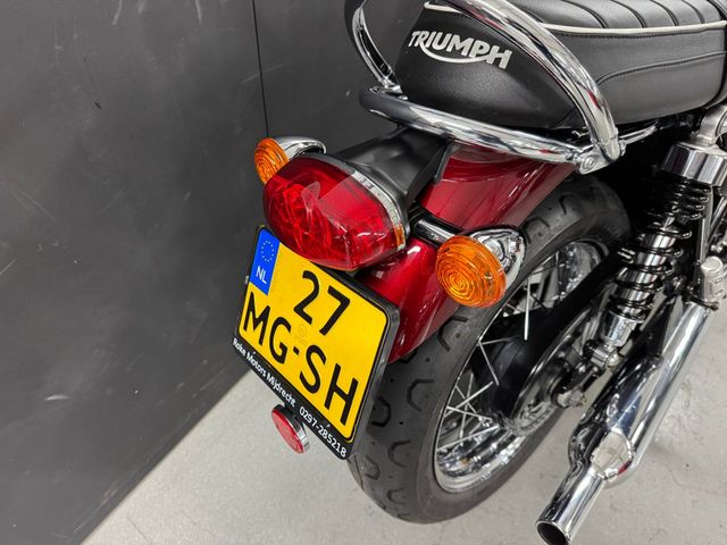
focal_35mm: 24
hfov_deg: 71.6
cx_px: 364
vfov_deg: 56.8
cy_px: 272
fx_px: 504
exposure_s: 1/50
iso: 400
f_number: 1.78
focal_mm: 6.76
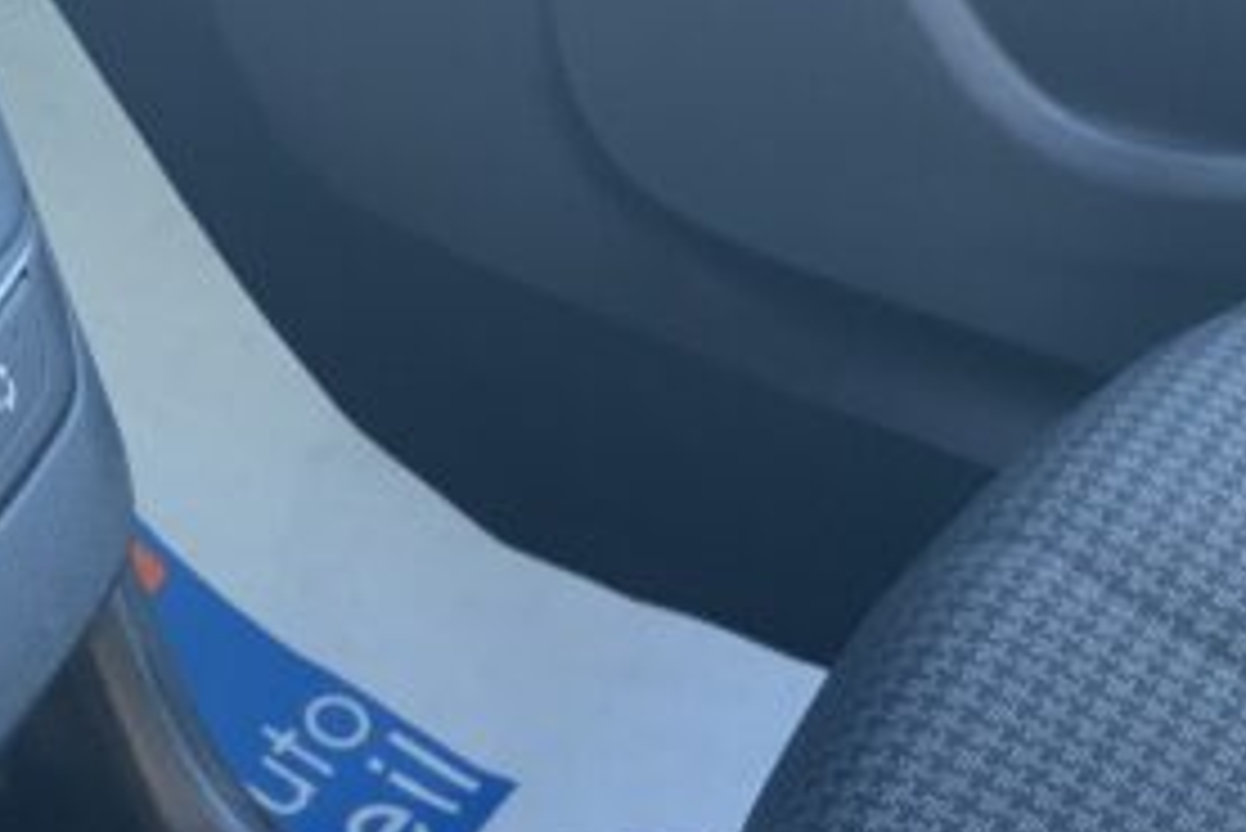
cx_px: 774
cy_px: 1057
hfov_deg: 23.3
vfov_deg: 15.1
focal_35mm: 87
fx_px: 3013
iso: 125
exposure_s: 1/60
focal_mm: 3
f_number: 1.8
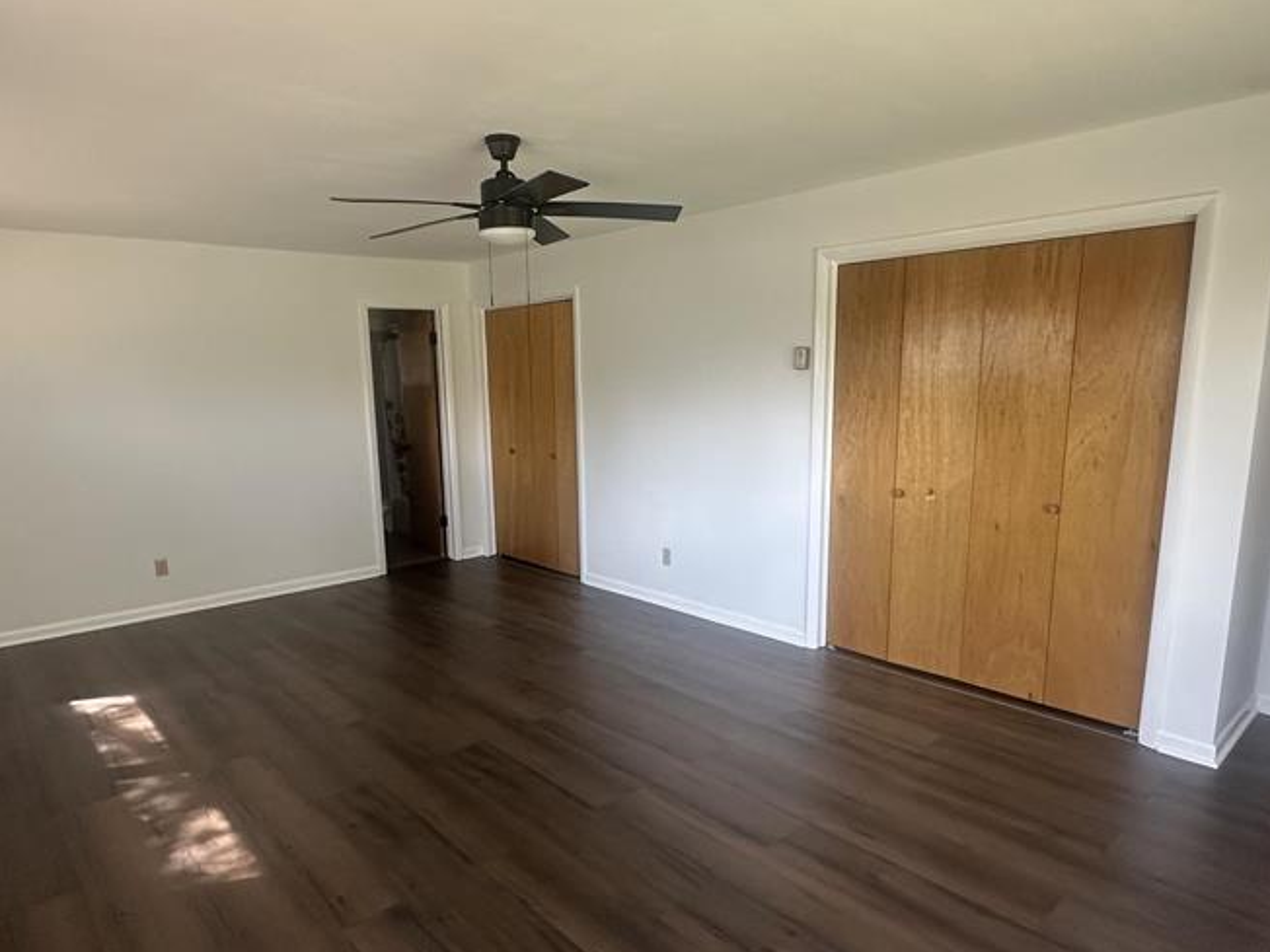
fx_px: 807
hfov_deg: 76.3
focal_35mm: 22
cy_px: 522
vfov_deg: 61.0
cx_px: 606
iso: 160
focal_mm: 2.22
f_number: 2.2
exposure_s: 1/99
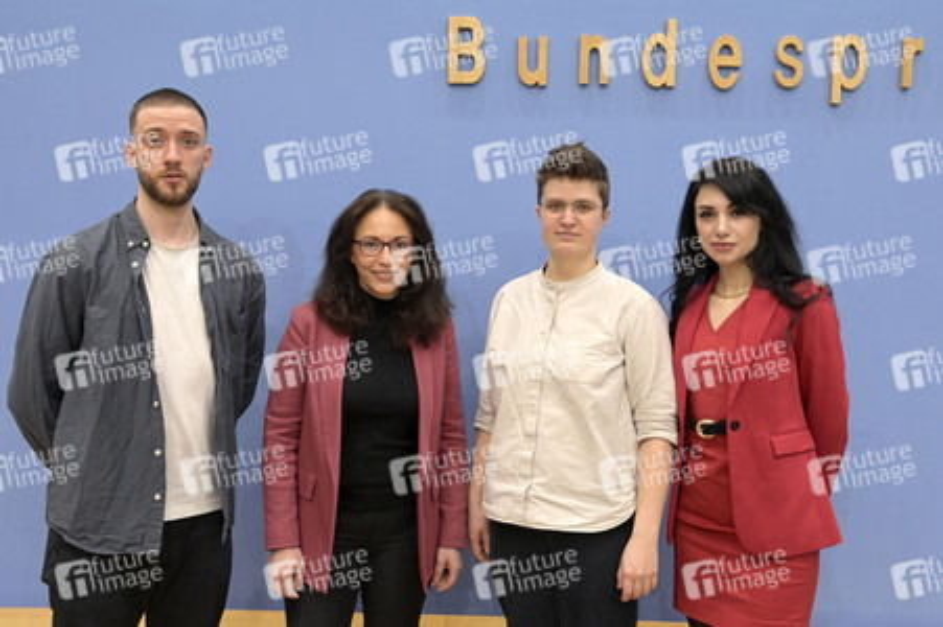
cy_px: 314
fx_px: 916
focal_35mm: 35
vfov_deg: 37.8
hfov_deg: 54.5
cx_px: 472
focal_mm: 35
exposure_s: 1/320
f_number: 5.6
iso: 5000
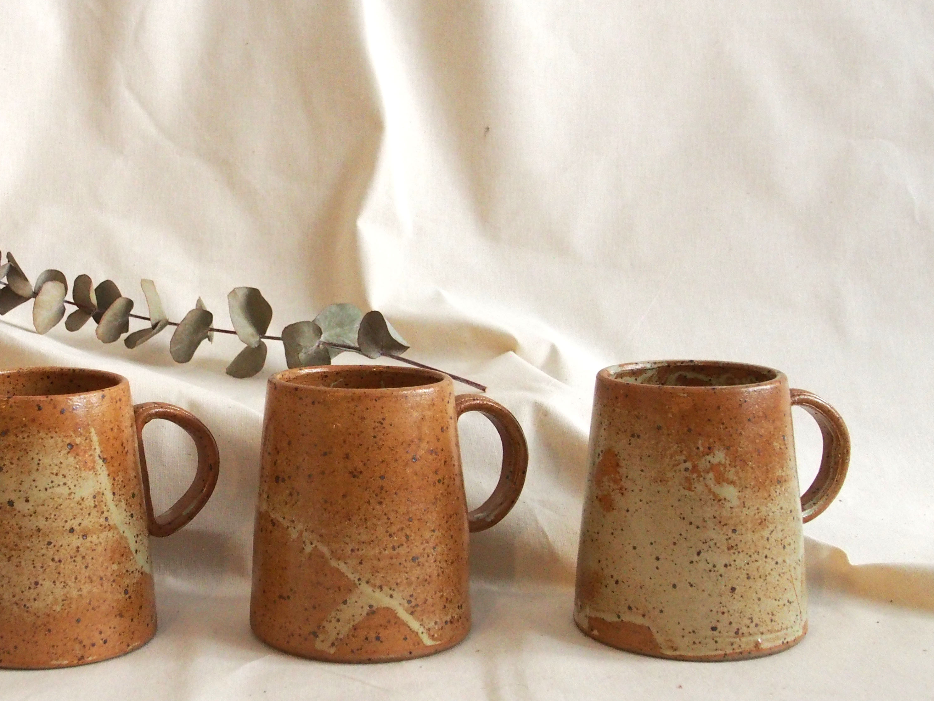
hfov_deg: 32.1
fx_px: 1592
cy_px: 355
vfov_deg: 24.8
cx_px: 230
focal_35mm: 59
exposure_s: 1/30
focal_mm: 19
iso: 1600
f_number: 4.4
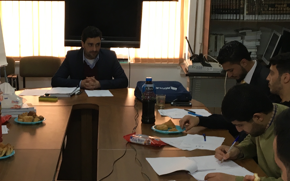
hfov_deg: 28.7
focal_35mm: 71
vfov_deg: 18.3
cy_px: 99
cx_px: 86
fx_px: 561
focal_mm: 4.15
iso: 64
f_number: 2.2
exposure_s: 1/33
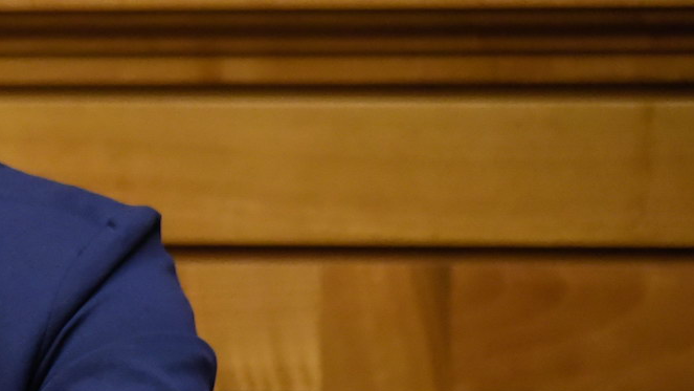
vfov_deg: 1.9
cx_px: -137
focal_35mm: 632
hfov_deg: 3.4
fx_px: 11631
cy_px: 281
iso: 5000
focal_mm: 250
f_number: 5.6
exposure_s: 1/160
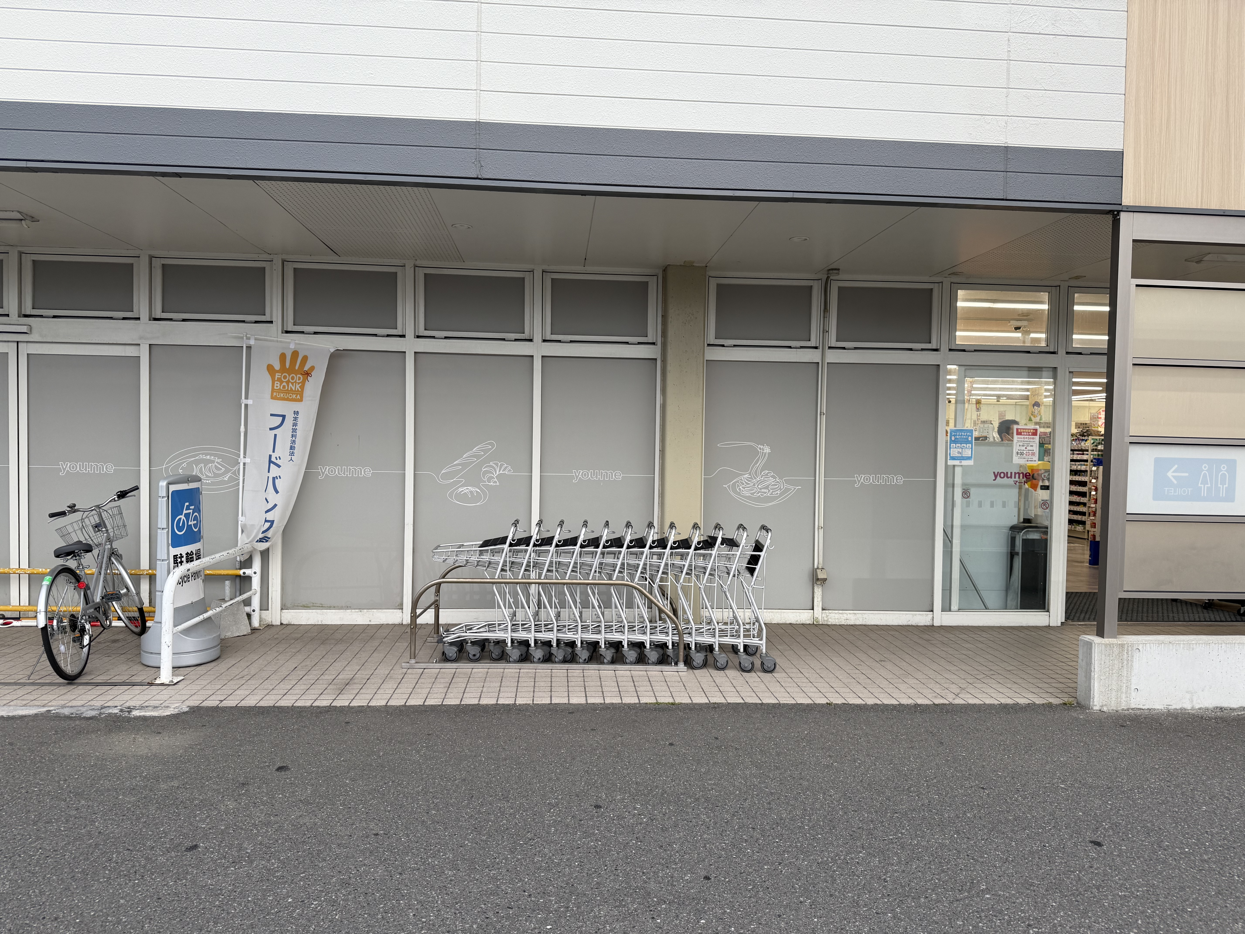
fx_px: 863
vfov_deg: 56.8
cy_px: 467
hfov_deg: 71.6
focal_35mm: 24
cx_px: 622
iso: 50
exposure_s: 1/139
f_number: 1.78
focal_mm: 6.76
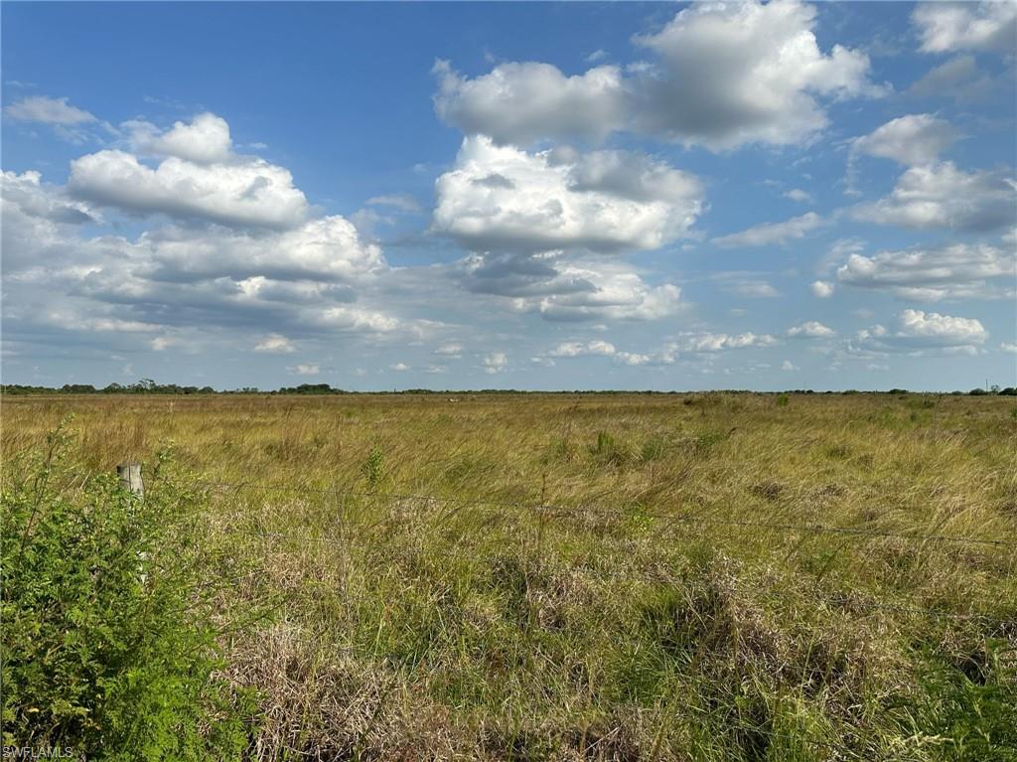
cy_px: 381
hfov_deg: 71.6
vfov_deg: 56.8
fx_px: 705
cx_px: 508
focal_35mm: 24
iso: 80
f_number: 1.78
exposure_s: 1/6623
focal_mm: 6.86
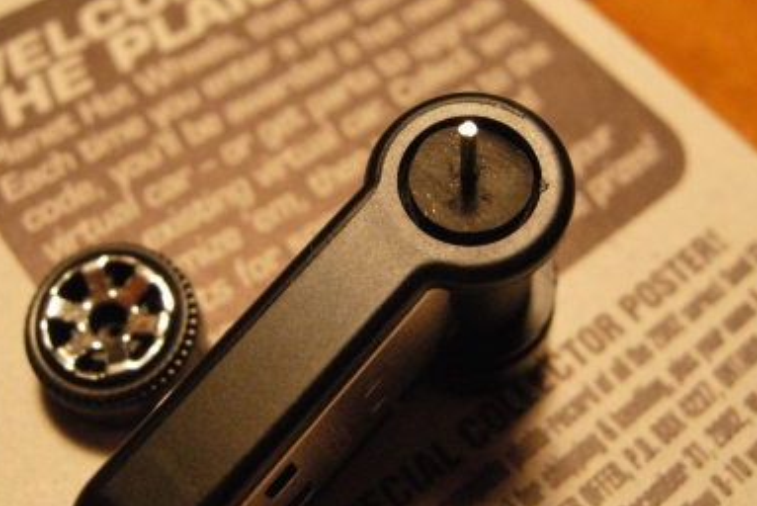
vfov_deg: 27.0
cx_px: 383
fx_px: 1052
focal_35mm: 50
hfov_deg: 39.6
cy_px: 194
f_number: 3.8
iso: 400
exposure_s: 1/132
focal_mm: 7.5
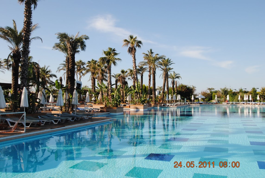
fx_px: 266
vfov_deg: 37.0
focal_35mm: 36
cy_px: 89
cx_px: 132
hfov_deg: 53.0
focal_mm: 24
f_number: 7.1
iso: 100
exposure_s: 1/200
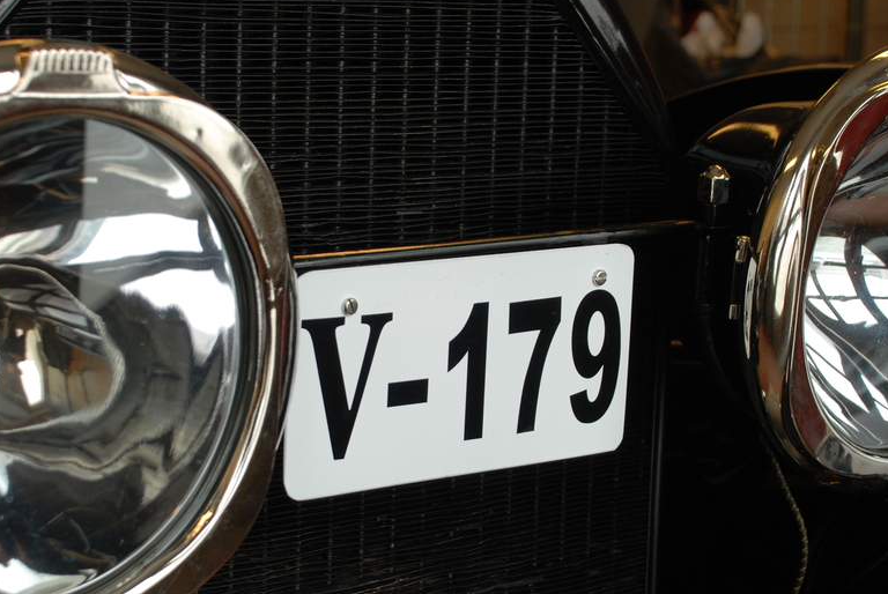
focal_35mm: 95
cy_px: 314
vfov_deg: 14.4
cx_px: 438
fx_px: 2346
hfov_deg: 21.4
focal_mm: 38
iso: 100
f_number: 4.5
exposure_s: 1/30
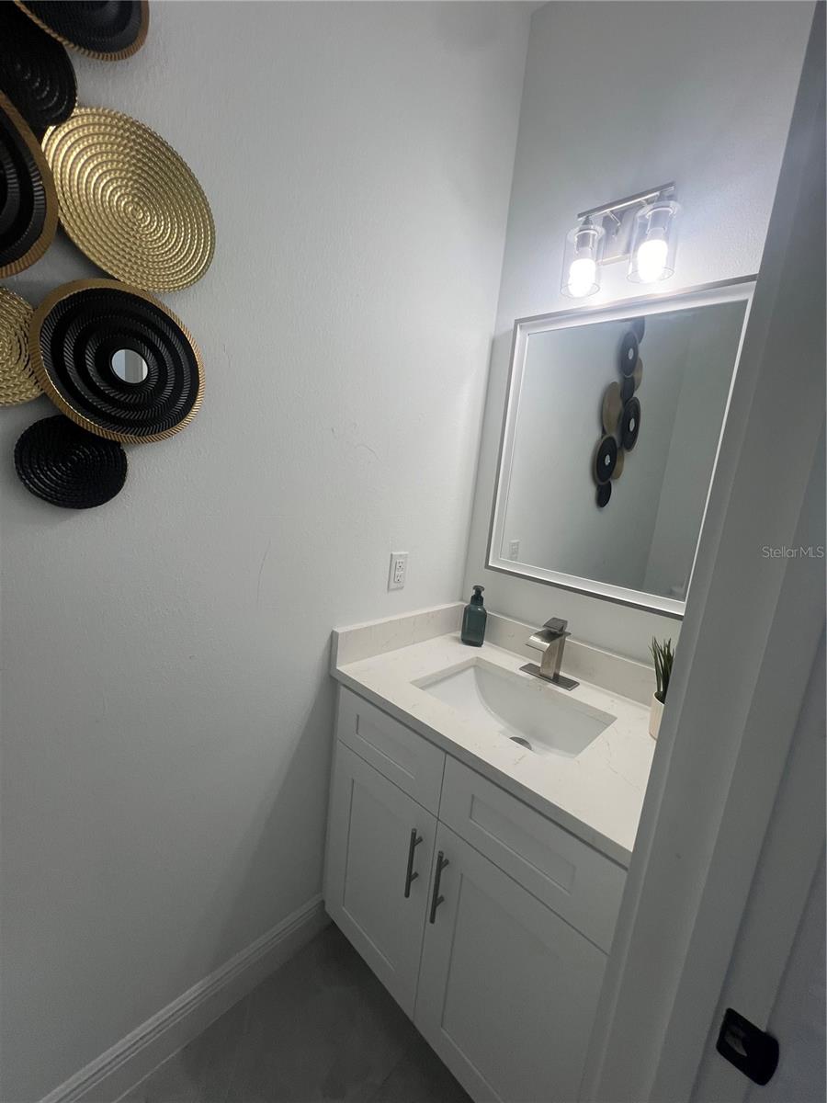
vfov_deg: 106.2
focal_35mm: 13
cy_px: 552
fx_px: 414
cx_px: 414
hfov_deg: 89.9
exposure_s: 1/120
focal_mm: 1.57
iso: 50
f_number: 1.8
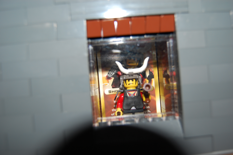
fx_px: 213
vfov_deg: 39.9
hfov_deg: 57.3
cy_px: 78
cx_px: 116
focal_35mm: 33
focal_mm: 22
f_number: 3.8
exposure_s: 1/60
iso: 200
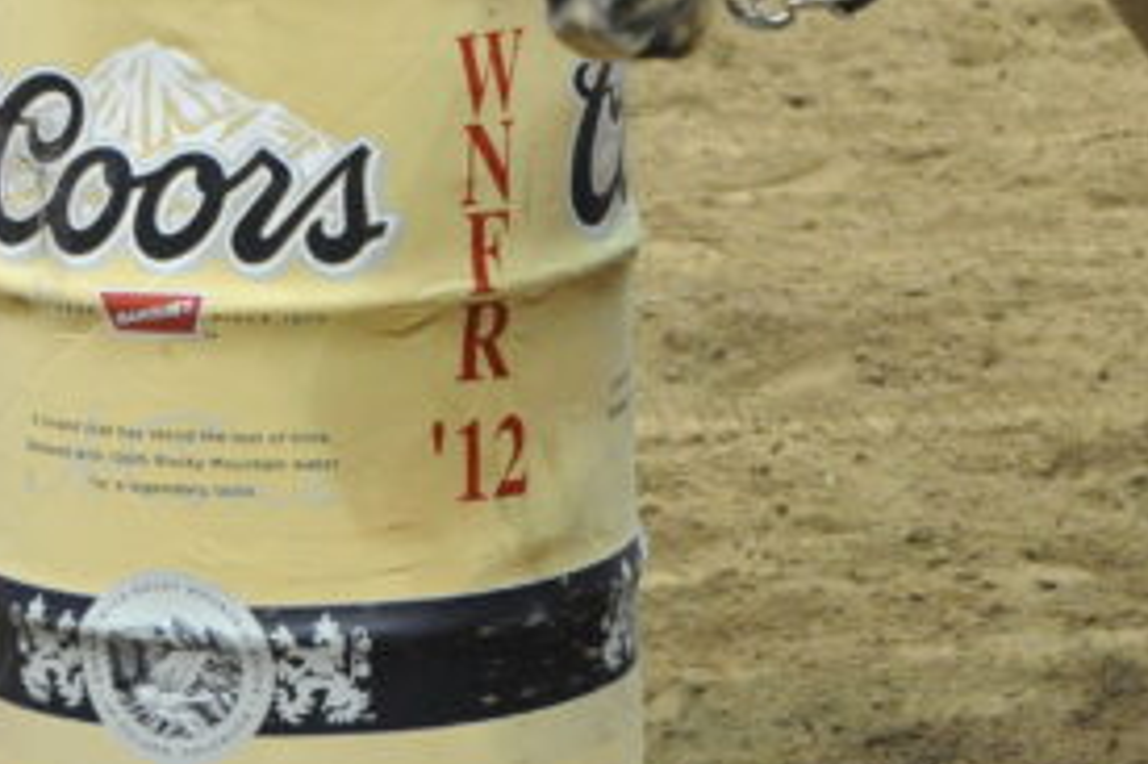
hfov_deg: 6.0
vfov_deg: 4.0
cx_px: 1424
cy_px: -257
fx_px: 10899
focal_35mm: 342
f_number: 2.8
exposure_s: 1/640
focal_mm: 92
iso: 5000
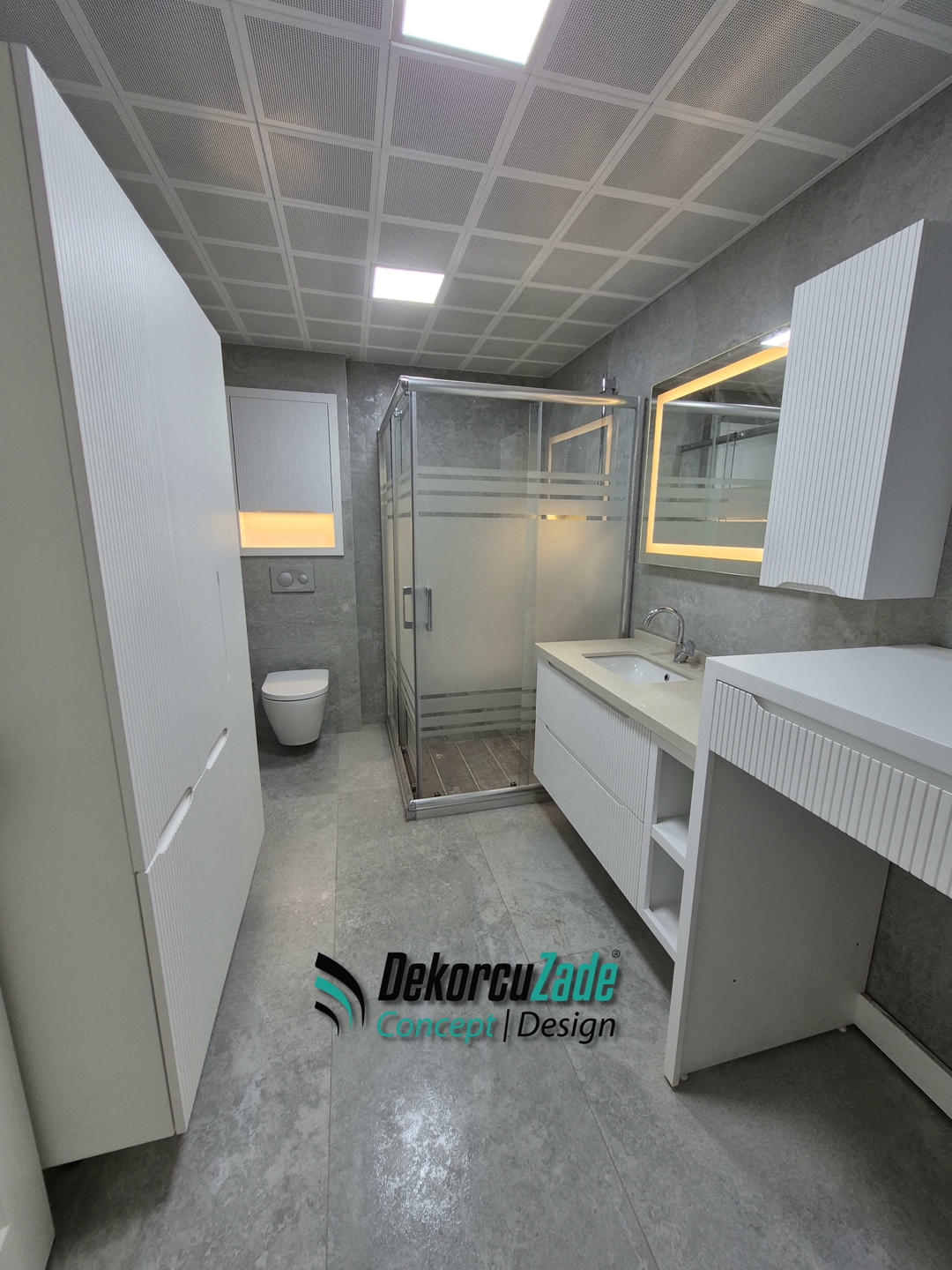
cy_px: 635
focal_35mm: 13
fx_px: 477
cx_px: 476
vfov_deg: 106.2
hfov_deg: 89.9
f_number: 2.2
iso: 100
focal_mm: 1.74
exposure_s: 1/50
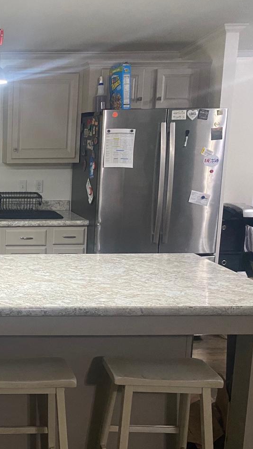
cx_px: -64
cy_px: 227
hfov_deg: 24.6
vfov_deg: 47.4
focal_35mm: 43
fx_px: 513
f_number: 1.8
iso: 400
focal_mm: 4.25
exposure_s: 1/60
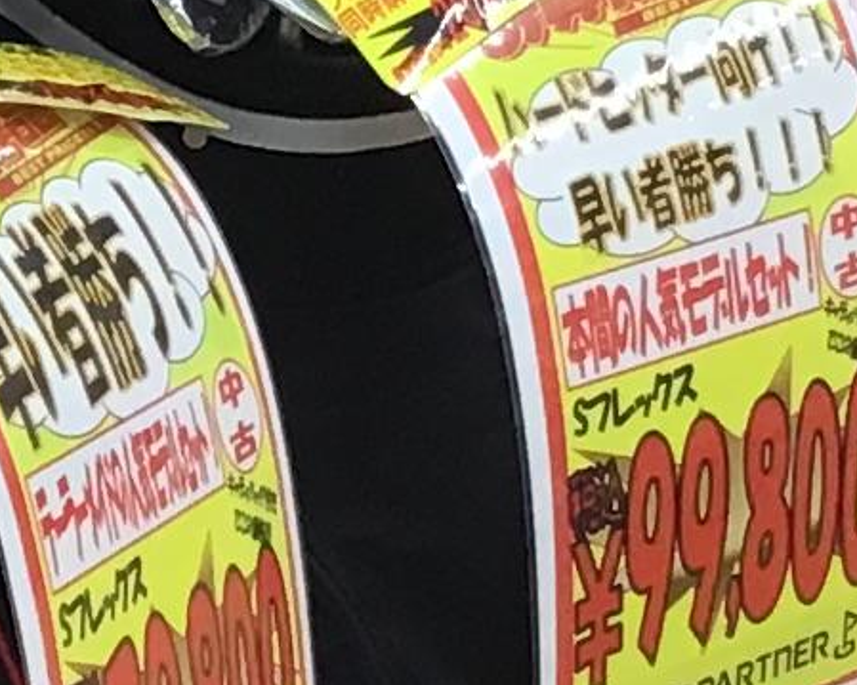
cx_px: -21
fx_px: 5579
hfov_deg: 8.7
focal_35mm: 220
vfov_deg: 7.0
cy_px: 311
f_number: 2.4
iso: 32
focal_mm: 3.3
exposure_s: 1/30
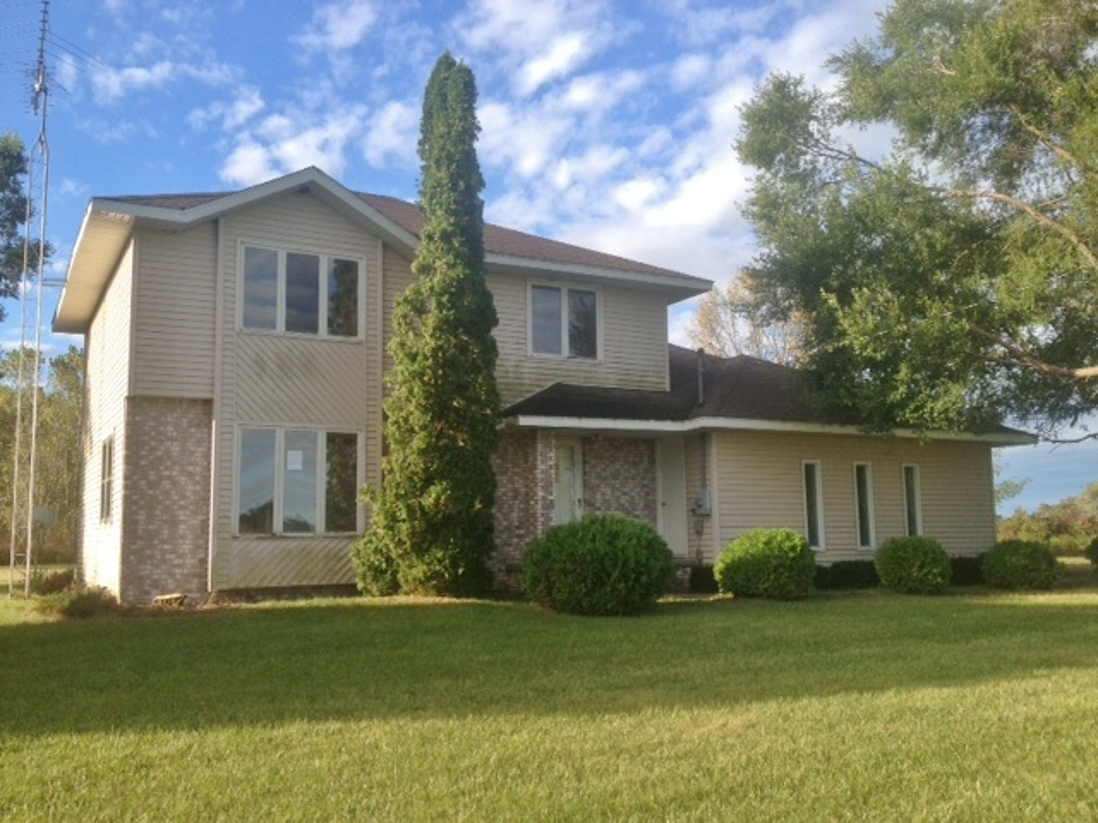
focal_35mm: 35
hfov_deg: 52.6
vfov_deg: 40.7
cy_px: 412
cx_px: 549
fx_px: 1110
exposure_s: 1/627
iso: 50
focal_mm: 4.28
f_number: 2.4
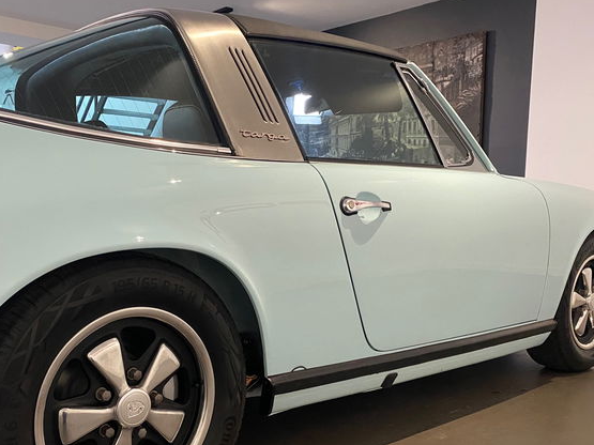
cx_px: 252
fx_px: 618
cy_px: 286
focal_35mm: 36
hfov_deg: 51.2
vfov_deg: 39.3
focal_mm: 4.25
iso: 400
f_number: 1.8
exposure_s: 1/60
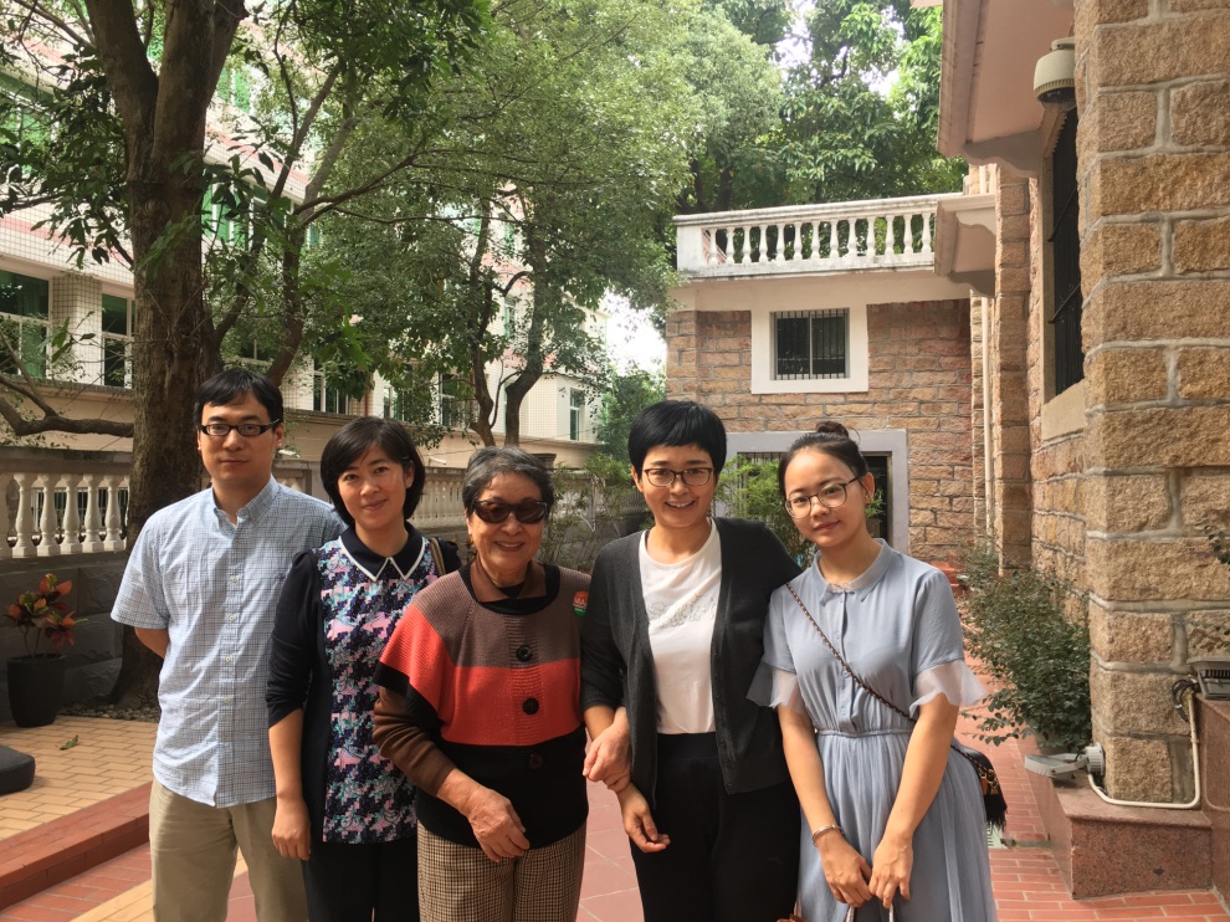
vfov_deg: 46.8
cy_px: 457
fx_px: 1066
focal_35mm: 30
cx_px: 595
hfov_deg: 60.0
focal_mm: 4.15
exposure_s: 1/100
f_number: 2.2
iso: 40
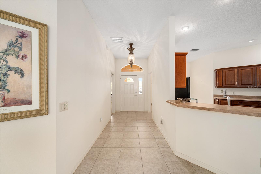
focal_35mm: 14
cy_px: 87
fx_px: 101
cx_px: 130
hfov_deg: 104.3
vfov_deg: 81.2
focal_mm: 14
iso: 400
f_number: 8
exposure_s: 1/20
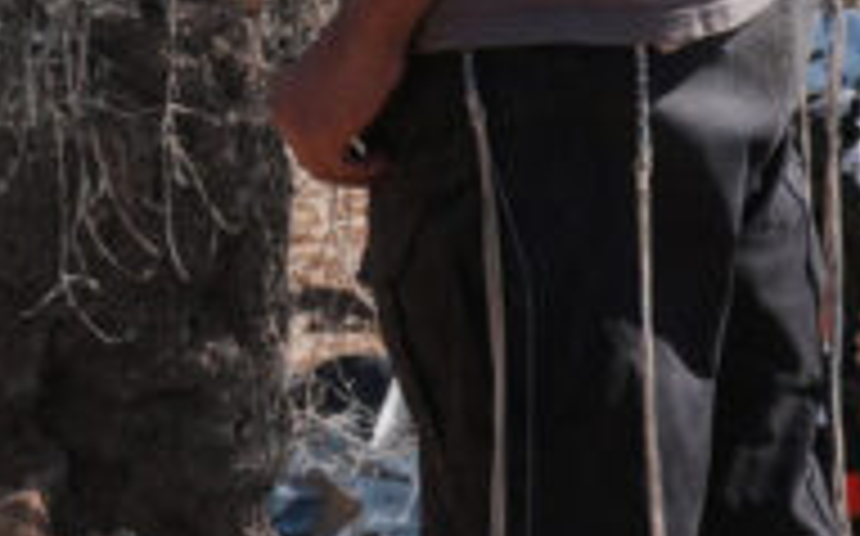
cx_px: -383
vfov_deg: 6.1
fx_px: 4964
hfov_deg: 9.6
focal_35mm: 212
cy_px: -300
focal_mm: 33
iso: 200
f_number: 11
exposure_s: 1/250
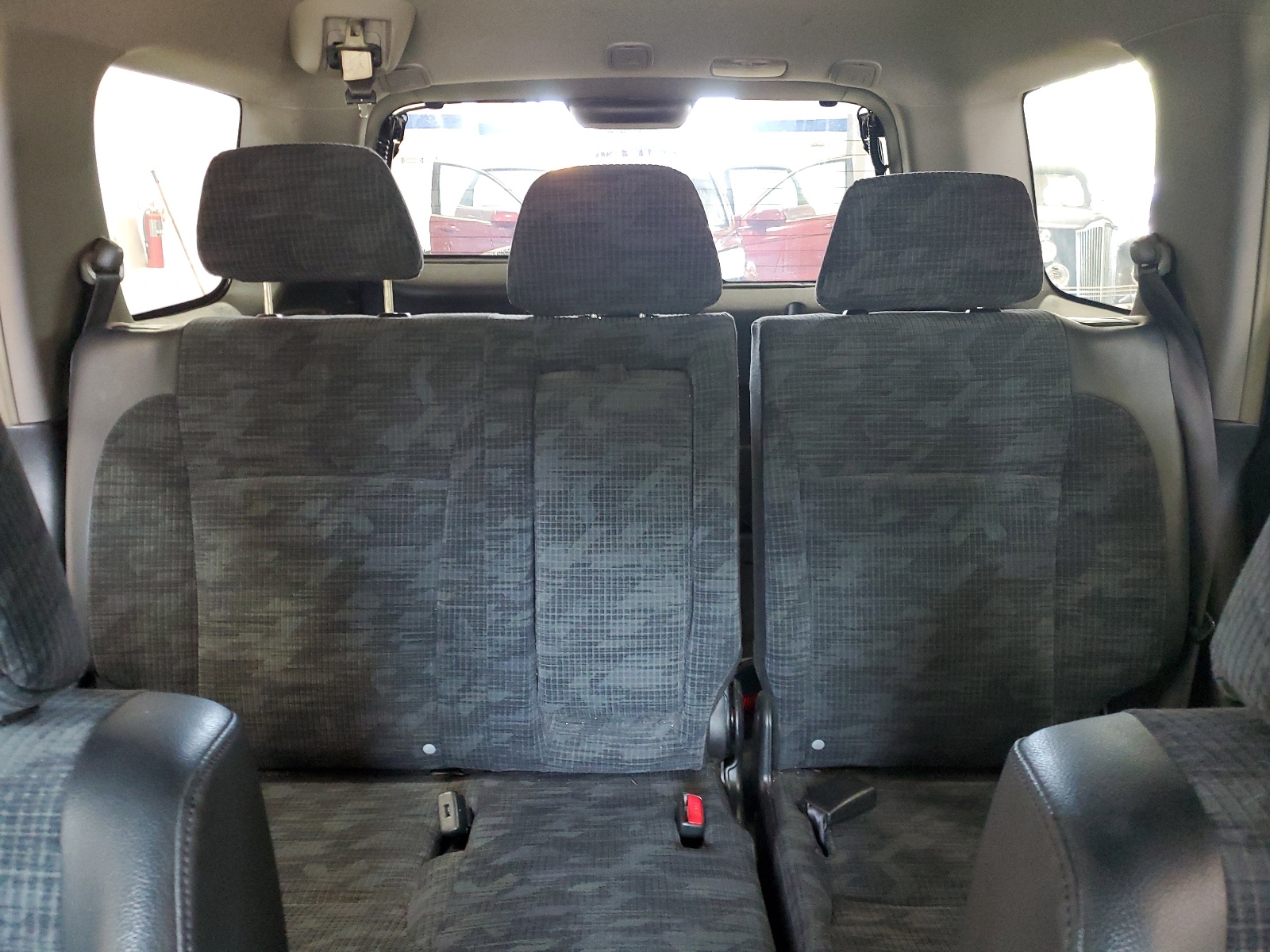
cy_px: 476
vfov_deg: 53.1
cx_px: 635
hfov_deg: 67.3
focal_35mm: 26
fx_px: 954
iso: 293
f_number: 1.5
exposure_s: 1/40
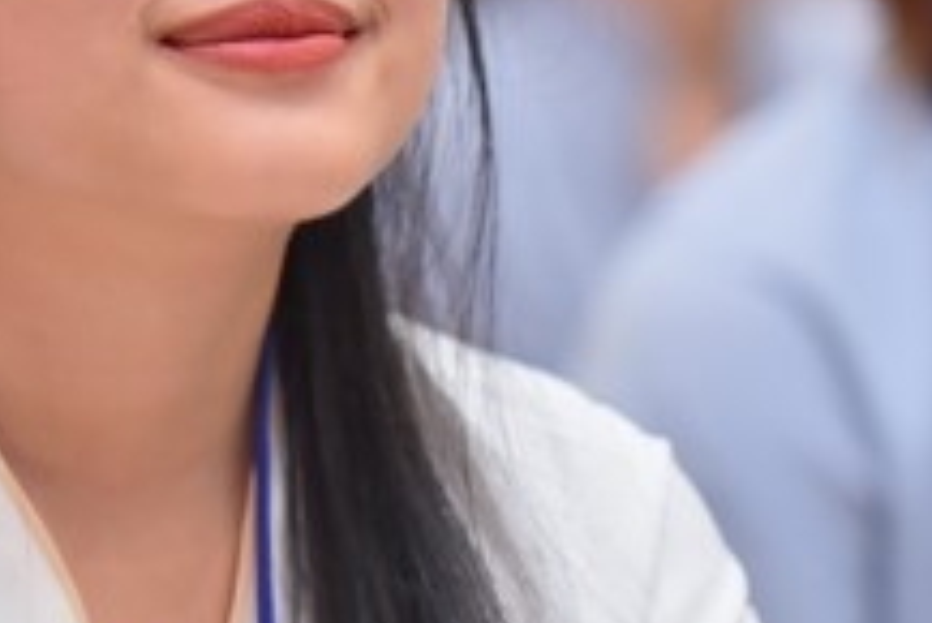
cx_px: 275
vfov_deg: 3.3
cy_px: 41
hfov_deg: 4.9
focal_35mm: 419
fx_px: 10854
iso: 800
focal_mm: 140
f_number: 2.8
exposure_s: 1/80
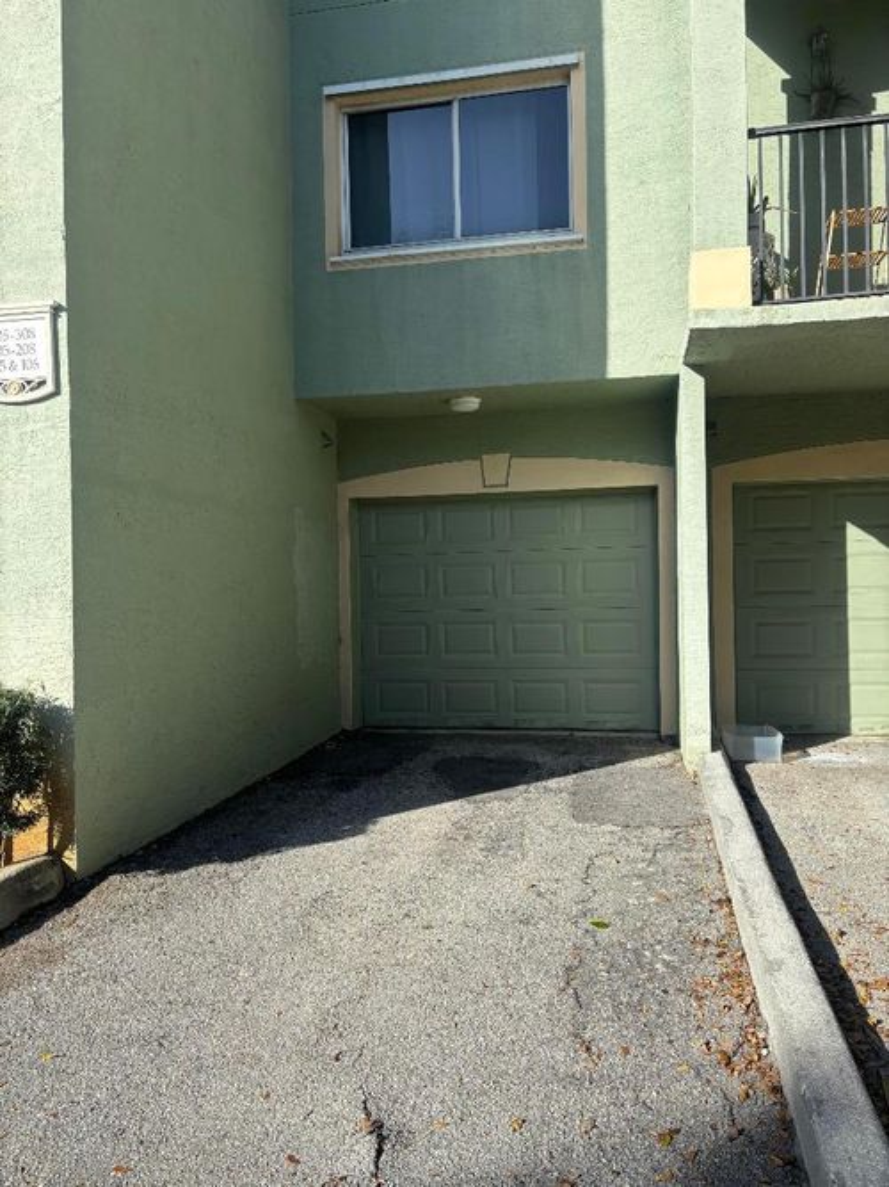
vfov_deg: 67.3
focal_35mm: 26
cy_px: 594
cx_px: 444
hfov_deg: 53.0
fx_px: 891
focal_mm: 5.96
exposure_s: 1/2193
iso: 50
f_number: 1.6
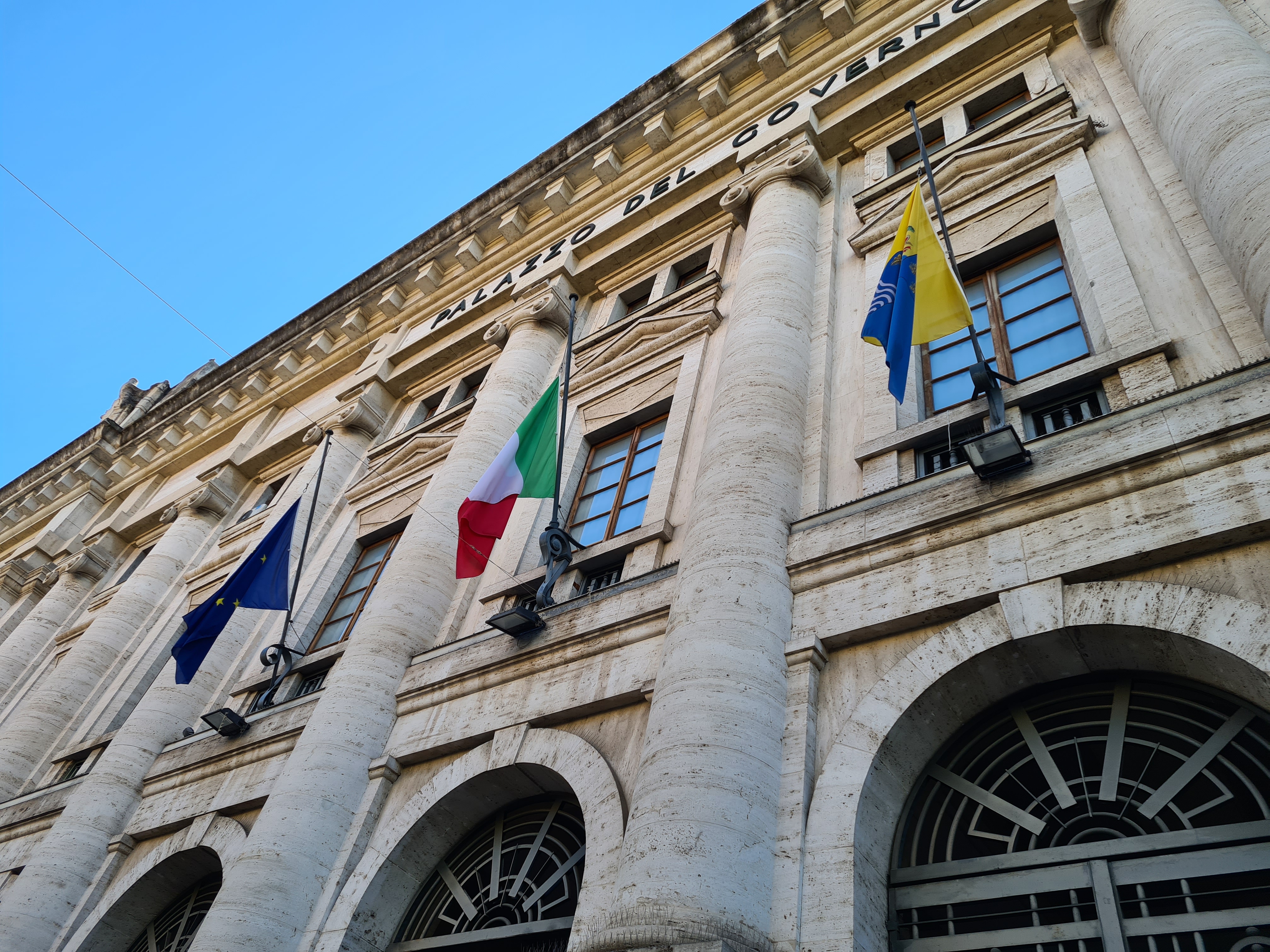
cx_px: 635
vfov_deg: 53.1
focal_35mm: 26
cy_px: 476
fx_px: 954
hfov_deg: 67.3
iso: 50
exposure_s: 1/828
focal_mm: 5.4
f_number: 1.8
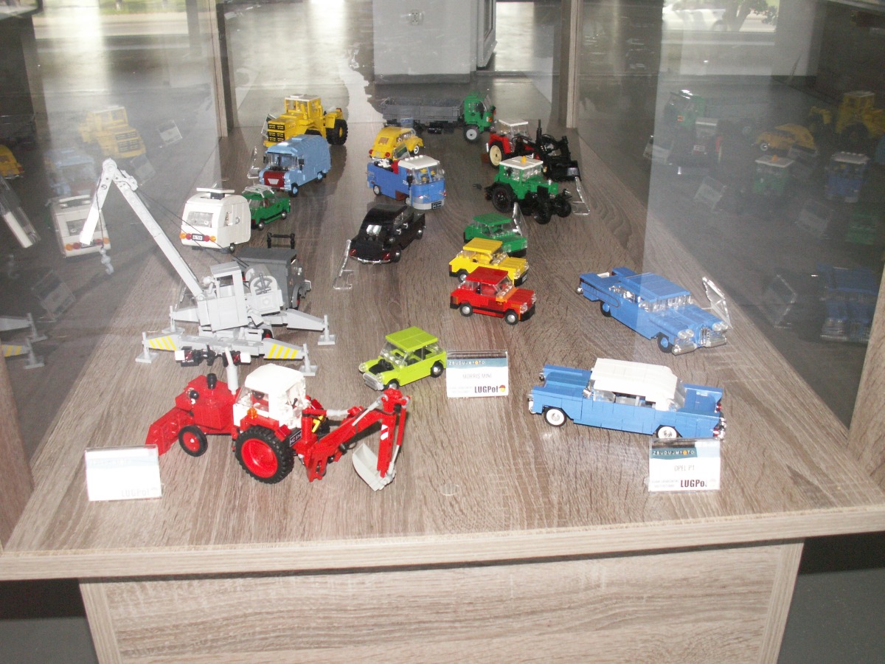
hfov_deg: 52.6
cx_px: 442
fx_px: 895
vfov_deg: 40.7
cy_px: 332
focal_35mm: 35
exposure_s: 1/125
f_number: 2.8
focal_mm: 5.86
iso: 160
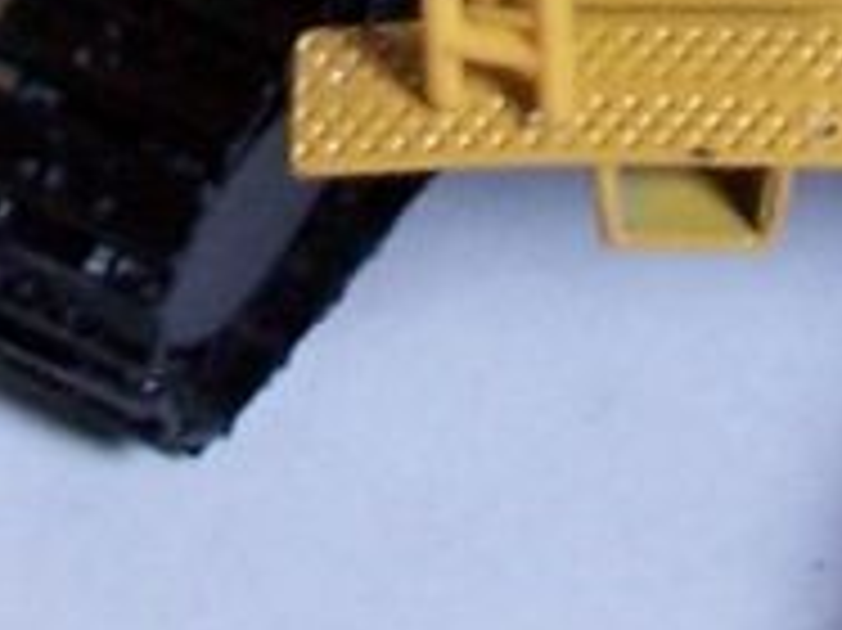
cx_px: 428
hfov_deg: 8.3
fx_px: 5834
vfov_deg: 6.0
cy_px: -792
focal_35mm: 240
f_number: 2.8
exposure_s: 1/10
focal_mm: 6
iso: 140
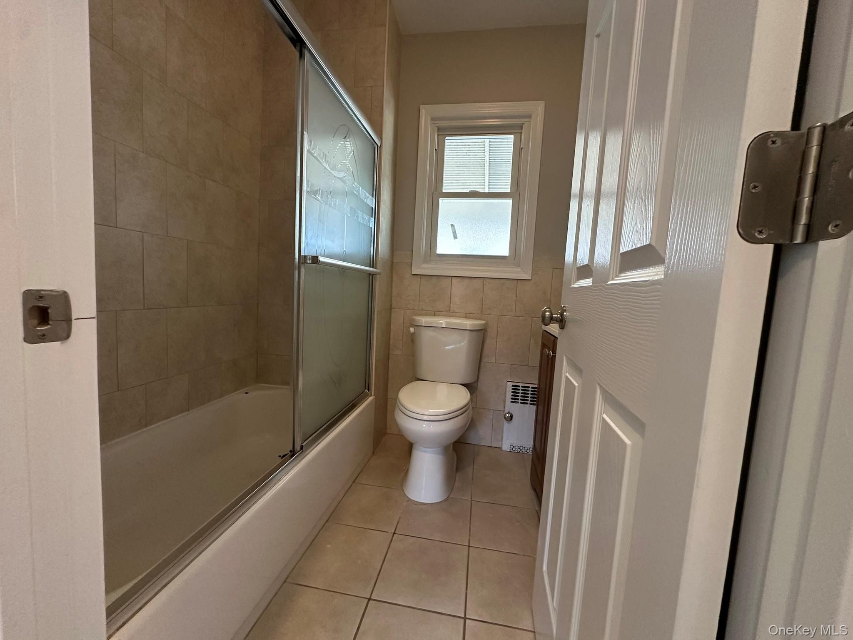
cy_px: 320
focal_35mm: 14
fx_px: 345
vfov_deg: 85.7
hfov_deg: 102.1
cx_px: 426
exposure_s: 1/120
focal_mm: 2.22
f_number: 2.2
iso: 320
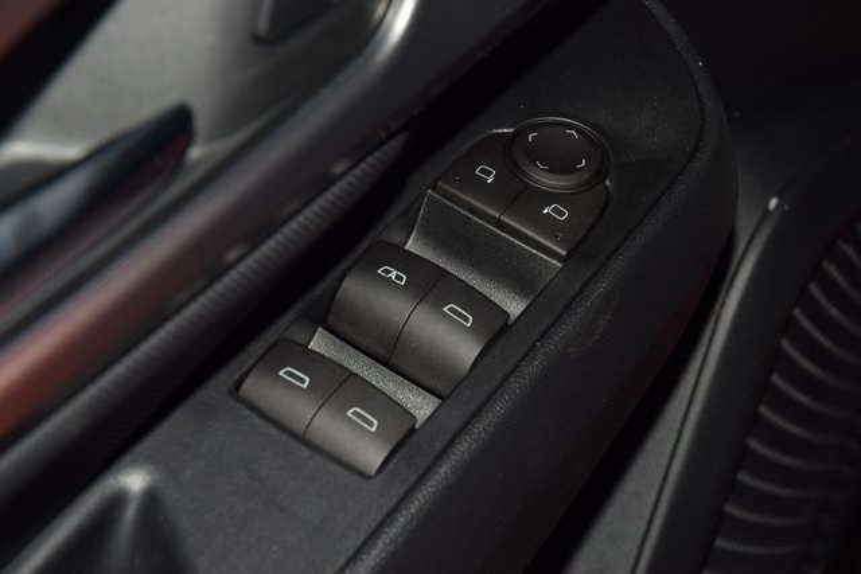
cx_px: 430
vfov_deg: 13.0
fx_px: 2512
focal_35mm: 105
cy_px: 287
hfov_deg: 19.5
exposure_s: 1/125
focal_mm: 70
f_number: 8
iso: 100
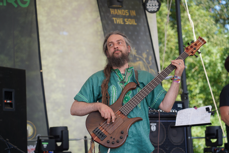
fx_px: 668
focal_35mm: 105
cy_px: 76
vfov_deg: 13.0
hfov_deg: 19.5
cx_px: 114
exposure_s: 1/250
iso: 100
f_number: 4
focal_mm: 105
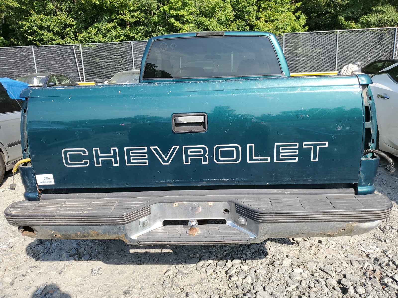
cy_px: 149
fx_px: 299
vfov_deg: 53.1
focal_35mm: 26
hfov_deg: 67.3
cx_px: 199
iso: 50
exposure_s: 1/1429
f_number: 1.5
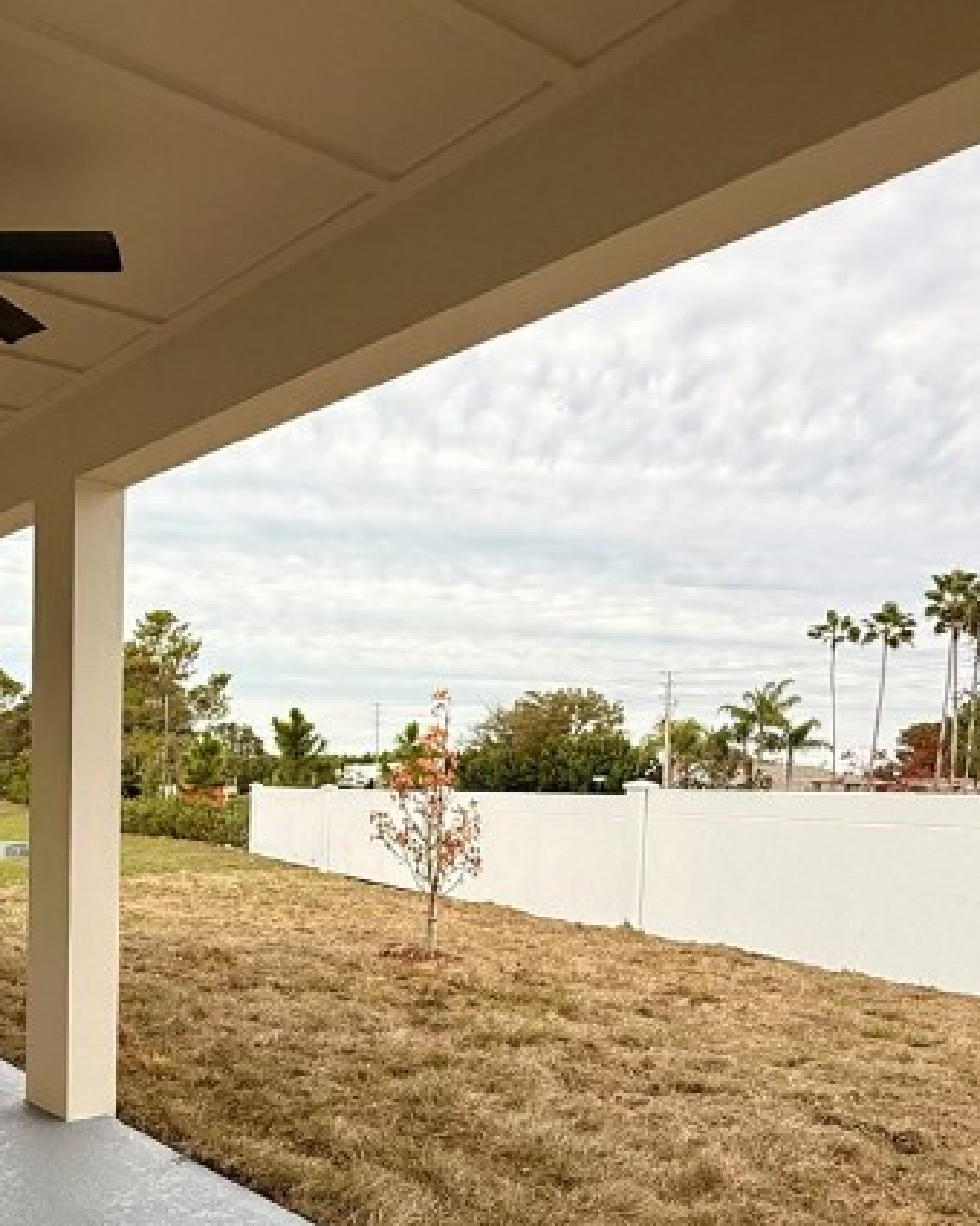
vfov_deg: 52.5
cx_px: 312
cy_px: 876
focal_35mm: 33
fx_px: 1197
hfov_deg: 43.8
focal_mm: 2.22
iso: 50
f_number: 2.2
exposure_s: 1/1145
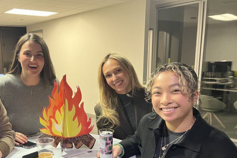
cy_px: 110
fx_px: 263
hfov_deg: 46.9
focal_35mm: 40
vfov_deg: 33.0
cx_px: 62
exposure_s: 1/60
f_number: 1.6
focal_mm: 5.1
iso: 320
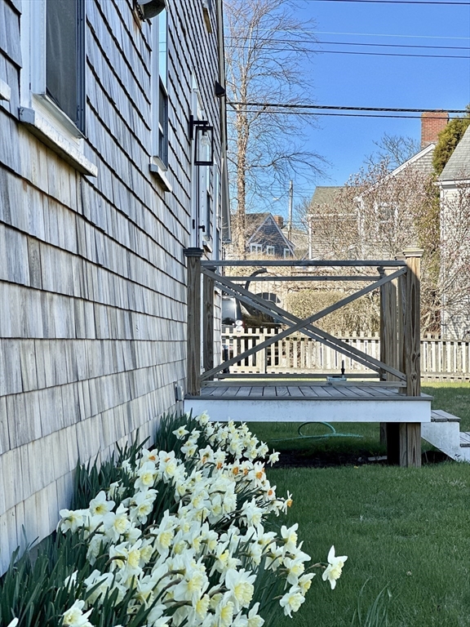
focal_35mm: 77
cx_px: 235
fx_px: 1394
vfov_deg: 25.3
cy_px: 314
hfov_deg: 19.1
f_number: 2.8
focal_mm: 9
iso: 32
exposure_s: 1/408
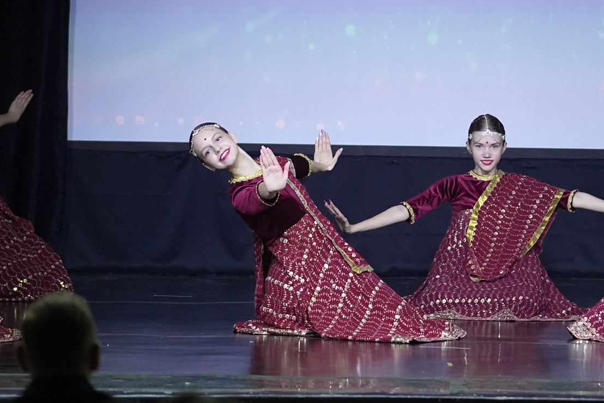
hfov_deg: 7.3
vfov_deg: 4.9
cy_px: -60
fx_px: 4714
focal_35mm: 281
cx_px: 427
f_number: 2.8
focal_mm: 122
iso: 3200
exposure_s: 1/400
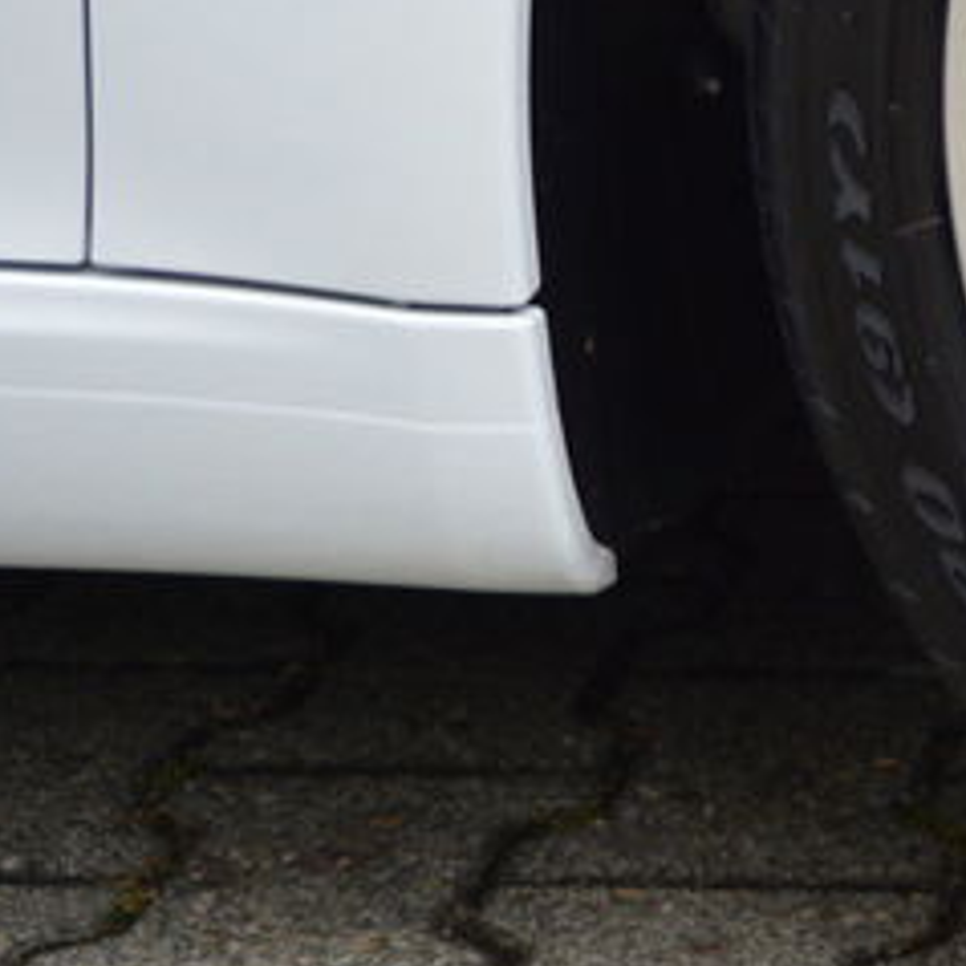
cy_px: 93
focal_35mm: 148
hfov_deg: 10.8
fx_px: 4667
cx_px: 1895
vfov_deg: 11.7
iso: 400
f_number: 4.5
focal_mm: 27
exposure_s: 1/80
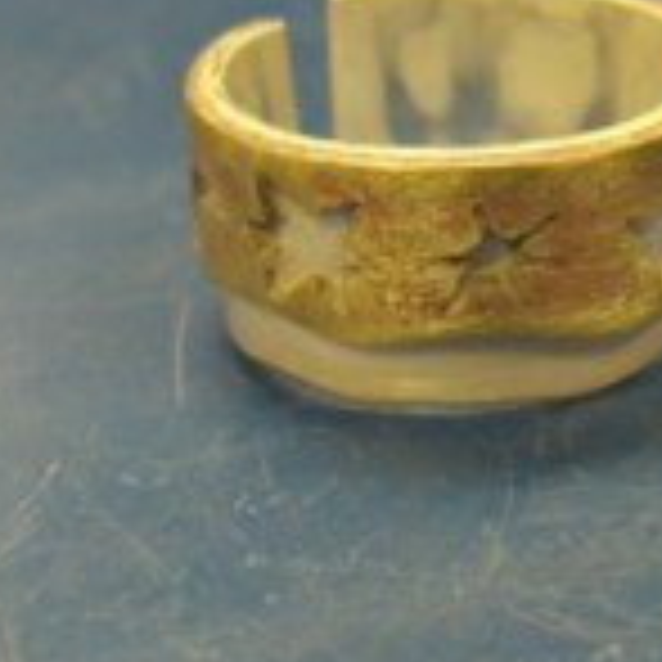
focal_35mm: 82
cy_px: 275
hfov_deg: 21.0
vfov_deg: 21.1
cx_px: 464
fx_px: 1774
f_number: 3.1
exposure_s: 1/50
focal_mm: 6.3
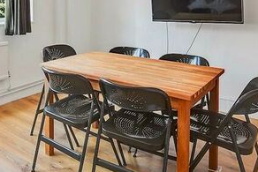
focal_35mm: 36
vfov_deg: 33.1
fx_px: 258
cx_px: 74
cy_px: -9
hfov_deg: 51.5
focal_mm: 10
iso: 100
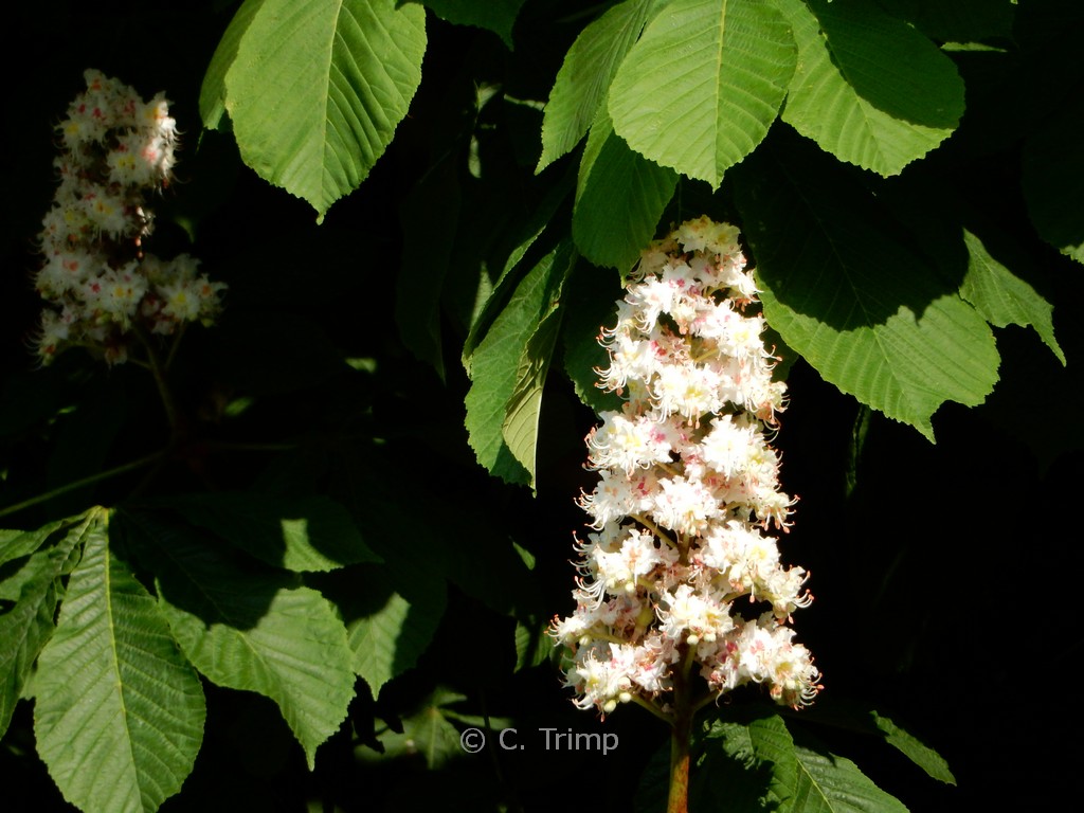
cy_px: 406
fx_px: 23486
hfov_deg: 2.6
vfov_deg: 2.0
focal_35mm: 750
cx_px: 542
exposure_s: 1/500
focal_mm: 135
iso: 280
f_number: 6.4
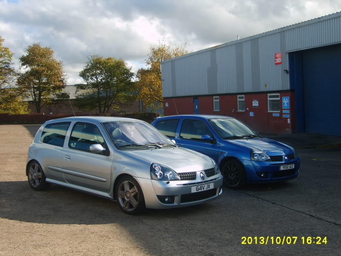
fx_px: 424
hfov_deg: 43.9
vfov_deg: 33.6
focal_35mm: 43
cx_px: 170
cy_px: 128
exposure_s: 1/350
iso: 50
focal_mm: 7.2
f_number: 3
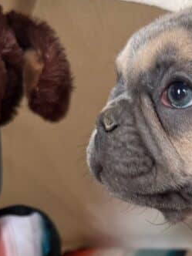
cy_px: 228
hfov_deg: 19.2
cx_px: 200
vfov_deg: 25.5
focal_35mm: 74
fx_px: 547
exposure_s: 1/60
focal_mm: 6.76
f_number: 1.78
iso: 125
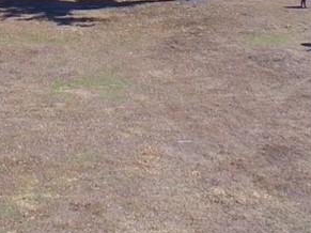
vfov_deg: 13.0
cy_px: -69
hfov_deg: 17.9
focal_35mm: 110
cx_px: 151
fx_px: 988
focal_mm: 3.61
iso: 100
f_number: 2.8
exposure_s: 1/640
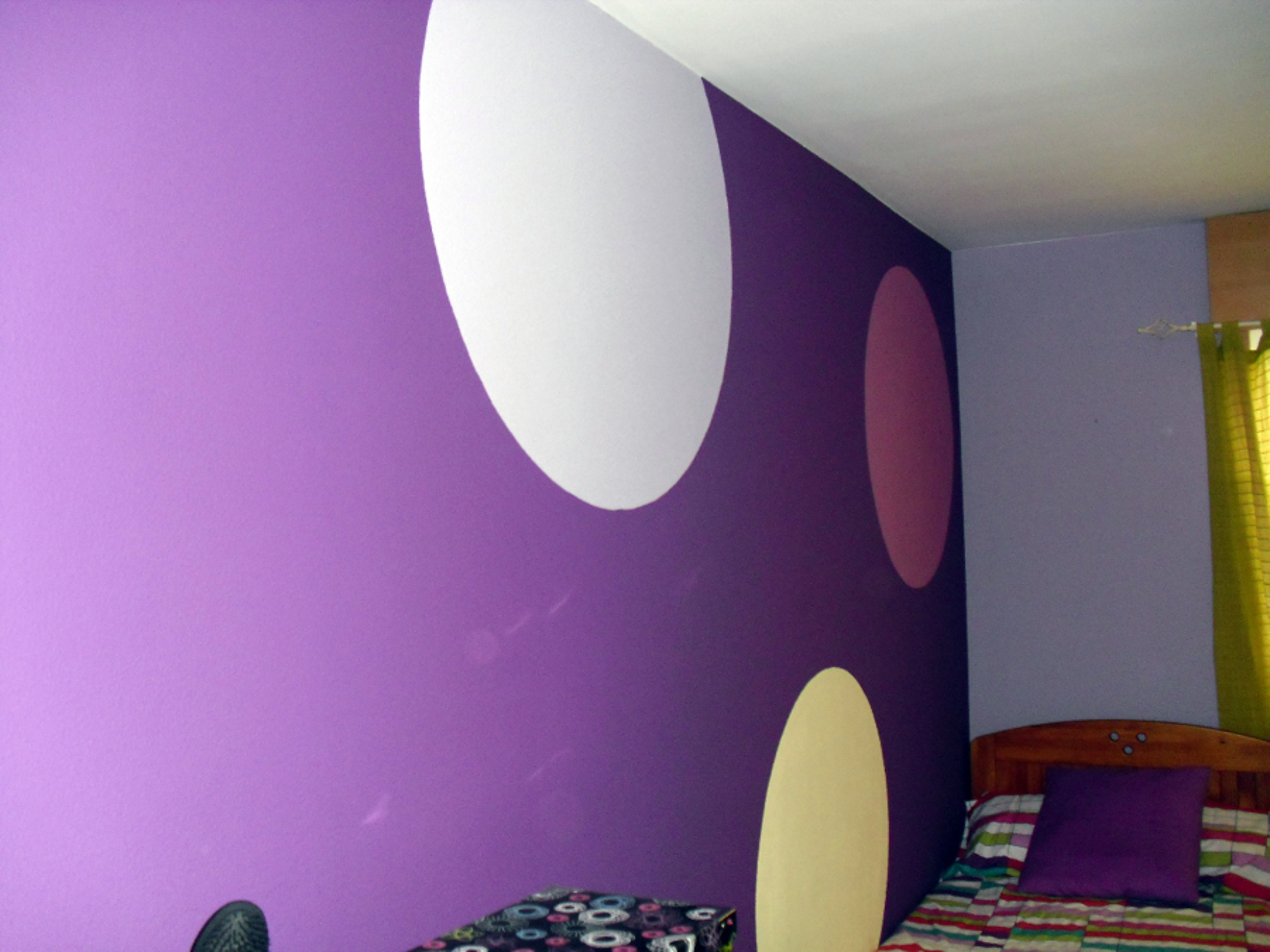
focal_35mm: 36
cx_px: 635
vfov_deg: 39.7
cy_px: 476
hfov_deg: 51.4
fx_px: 1321
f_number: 3.1
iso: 200
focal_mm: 6.3
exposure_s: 1/60
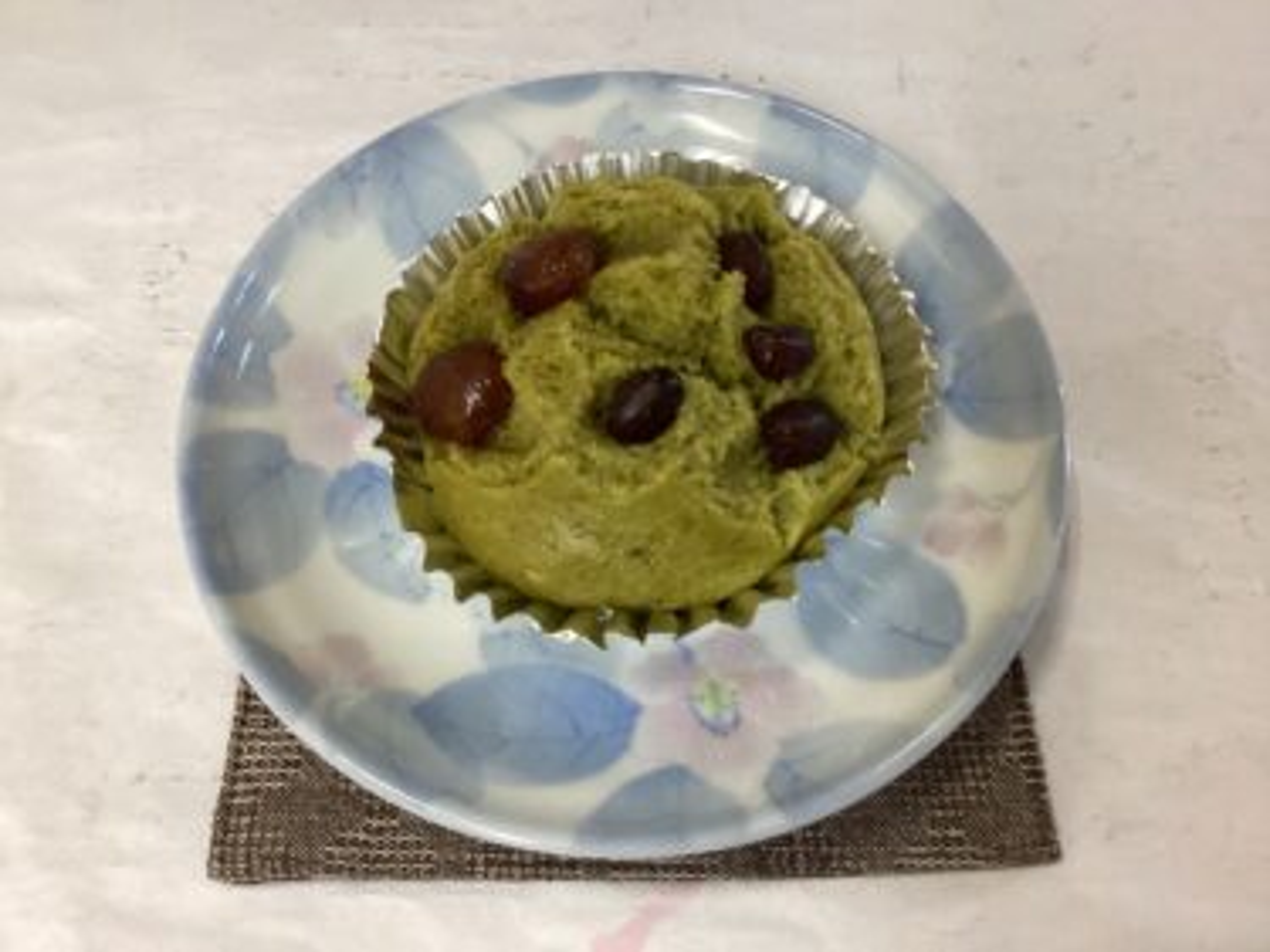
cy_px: 476
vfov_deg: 45.4
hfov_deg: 58.4
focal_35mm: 31
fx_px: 1137
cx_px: 635
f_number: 2.4
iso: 200
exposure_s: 1/60
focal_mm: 3.3
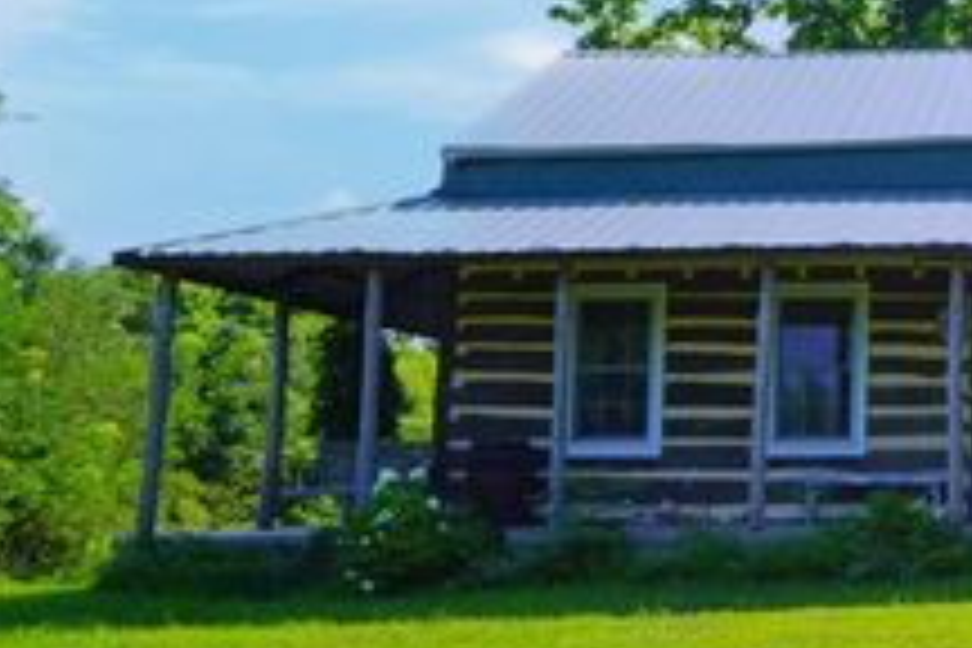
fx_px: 1408
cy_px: 344
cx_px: 1102
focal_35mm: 52
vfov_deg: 25.9
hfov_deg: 32.8
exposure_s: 1/125
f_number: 9
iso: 100
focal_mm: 15
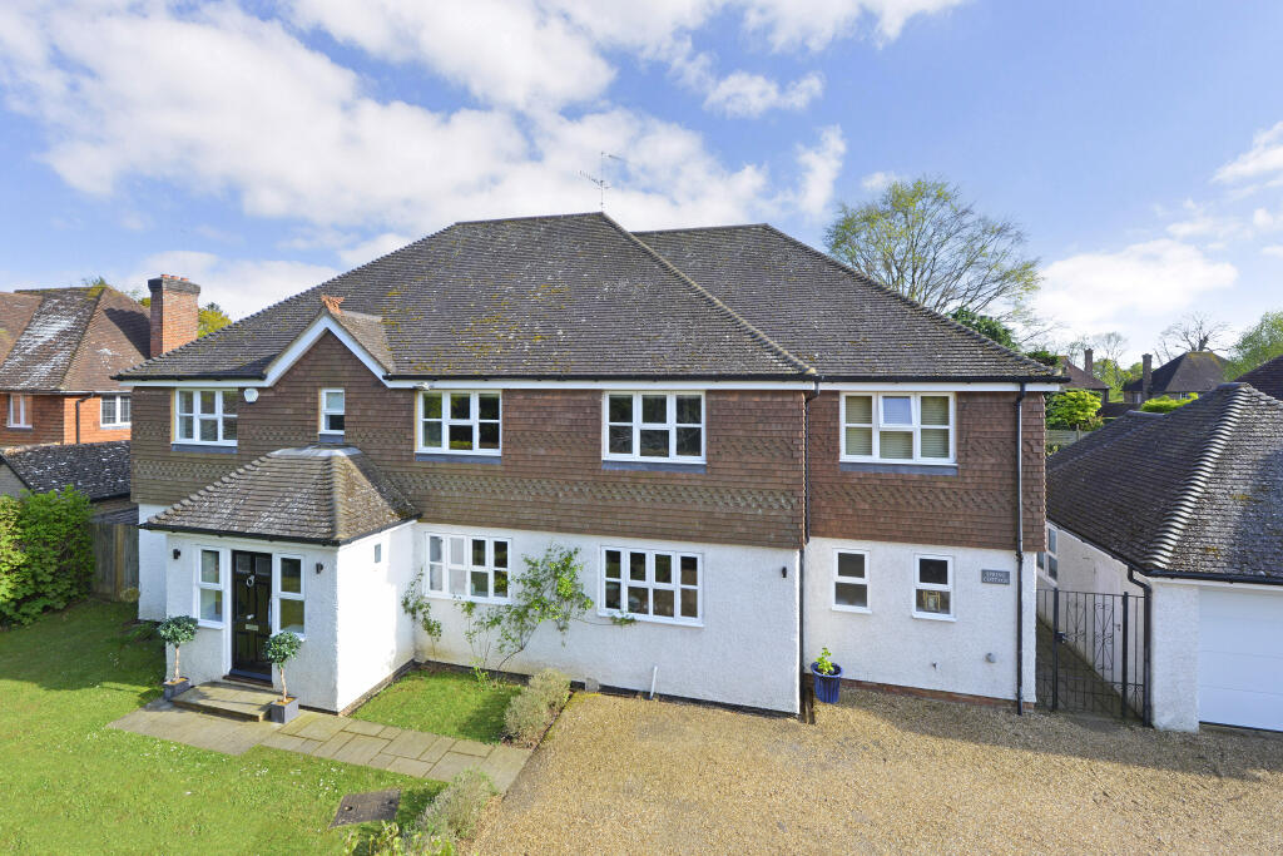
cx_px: 642
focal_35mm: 16
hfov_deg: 96.7
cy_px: 428
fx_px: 570
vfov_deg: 73.8
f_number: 14
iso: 400
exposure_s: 1/60
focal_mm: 16
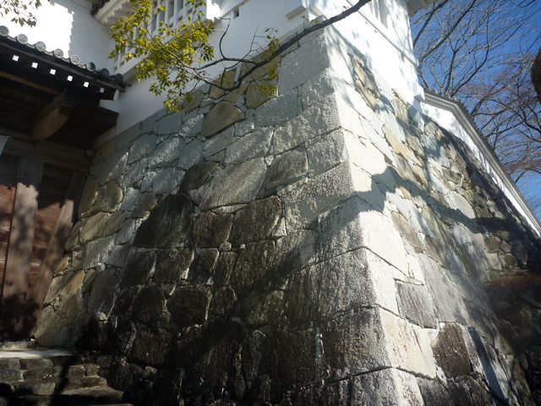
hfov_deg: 63.4
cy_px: 203
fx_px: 438
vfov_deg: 49.7
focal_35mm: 28
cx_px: 270
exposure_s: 1/640
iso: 80
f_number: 3.3
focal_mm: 4.9
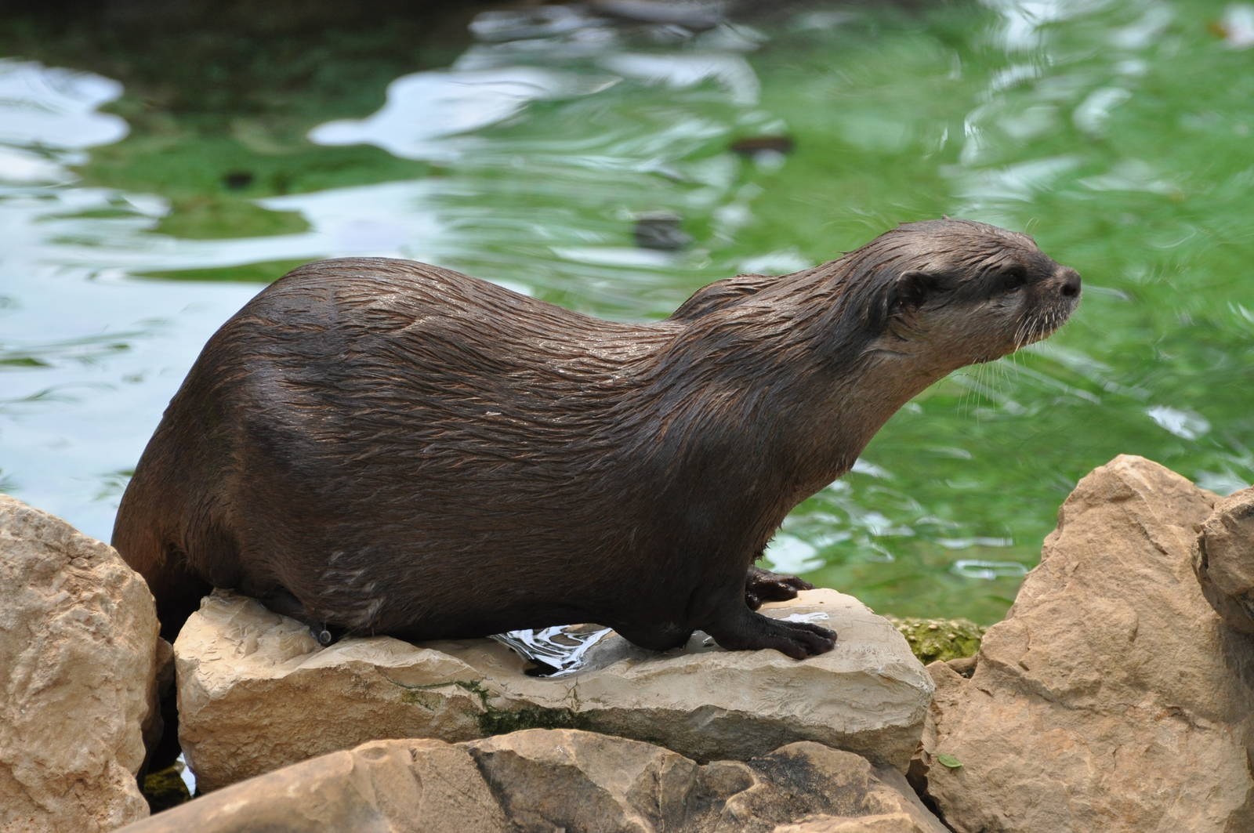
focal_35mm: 278
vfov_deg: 4.9
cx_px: 627
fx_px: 9655
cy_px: 416
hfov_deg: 7.4
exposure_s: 1/1000
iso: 800
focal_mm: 185
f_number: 5
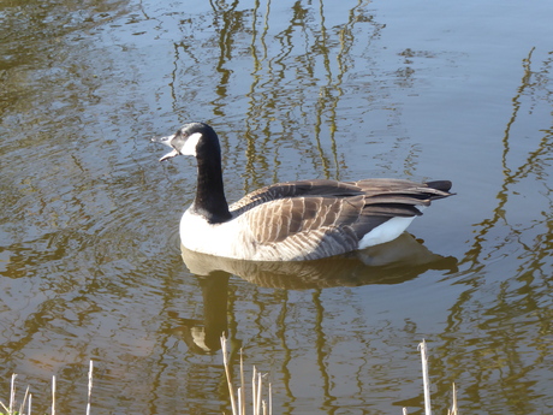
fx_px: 2684
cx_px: 276
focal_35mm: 168
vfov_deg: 8.8
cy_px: 208
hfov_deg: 11.8
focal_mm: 27.1
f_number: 5.4
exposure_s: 1/160
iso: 200
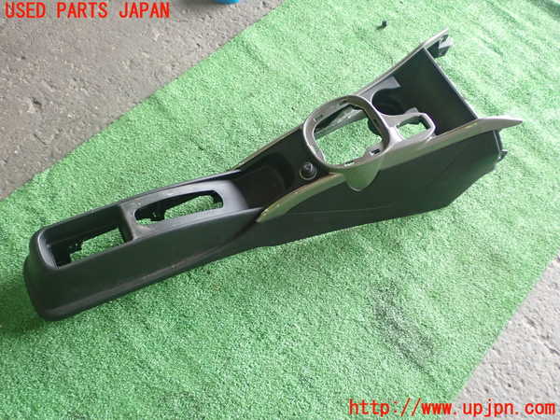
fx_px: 615
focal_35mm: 38
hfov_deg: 49.0
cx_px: 280
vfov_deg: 37.7
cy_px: 210
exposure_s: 1/40
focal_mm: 6.83
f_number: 2.7
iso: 400
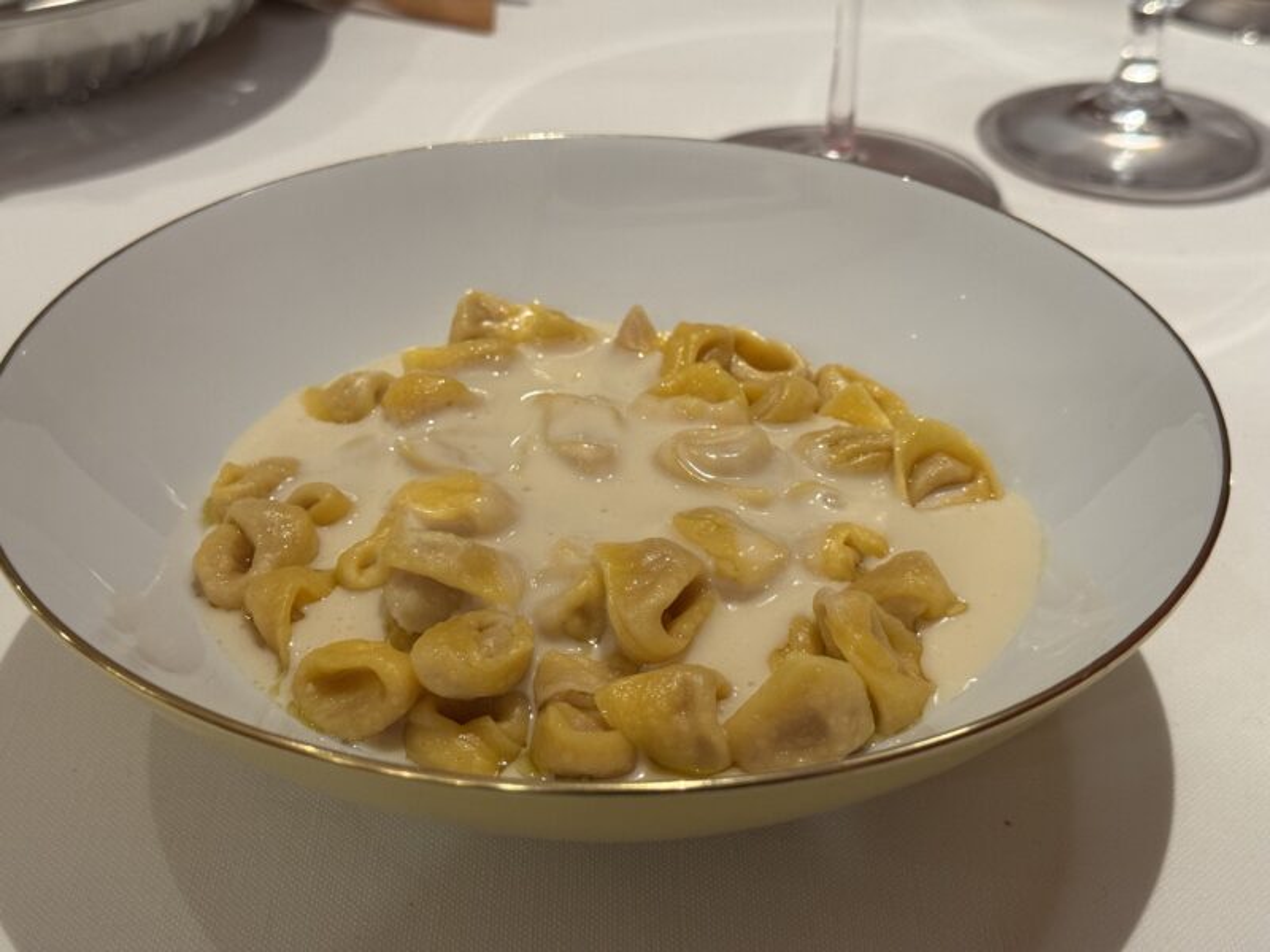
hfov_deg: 39.7
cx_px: 635
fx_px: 1761
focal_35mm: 48
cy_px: 476
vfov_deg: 30.3
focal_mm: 6.76
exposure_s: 1/50
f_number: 1.78
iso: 250
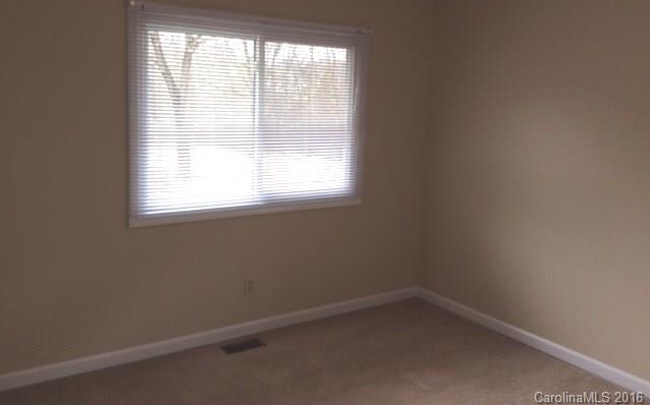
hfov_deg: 56.7
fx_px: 602
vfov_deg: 37.1
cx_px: 325
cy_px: 164
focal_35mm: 34
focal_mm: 3.3
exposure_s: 1/30
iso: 40
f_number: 2.4
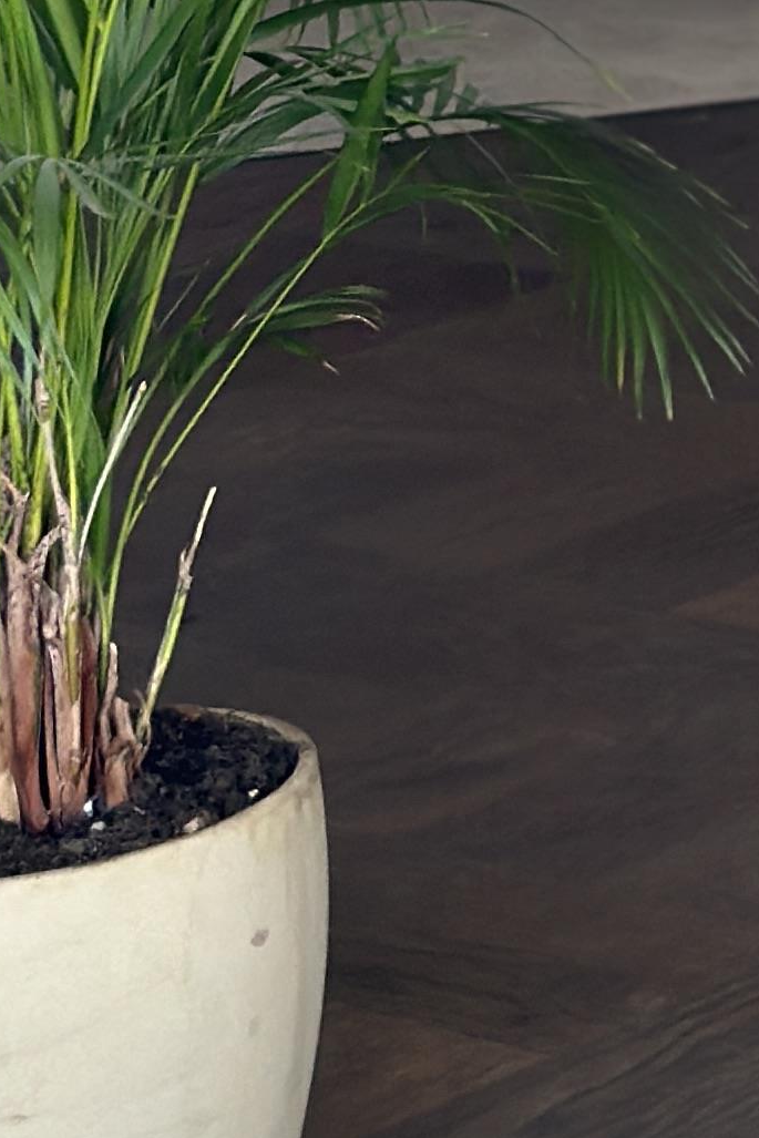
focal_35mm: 196
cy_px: -976
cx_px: 1485
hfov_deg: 6.8
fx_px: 6196
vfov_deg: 9.9
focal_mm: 6.86
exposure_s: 1/97
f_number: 1.78
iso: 125
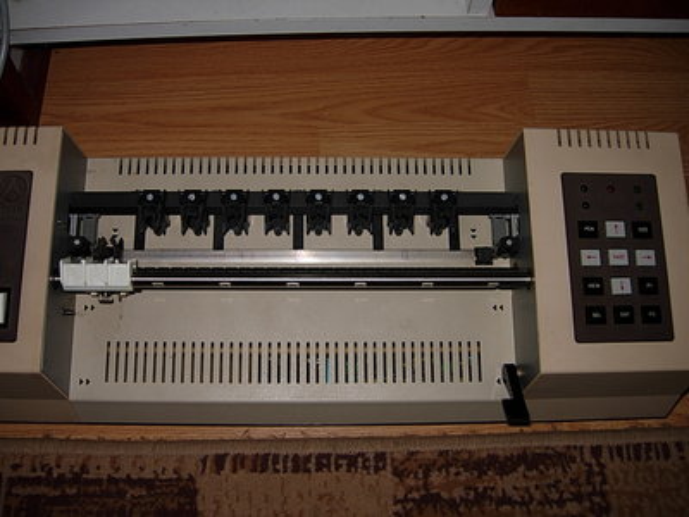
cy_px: 258
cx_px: 344
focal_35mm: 36
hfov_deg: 51.4
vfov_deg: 39.7
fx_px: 717
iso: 50
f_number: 2.7
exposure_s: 1/45.2
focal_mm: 7.5
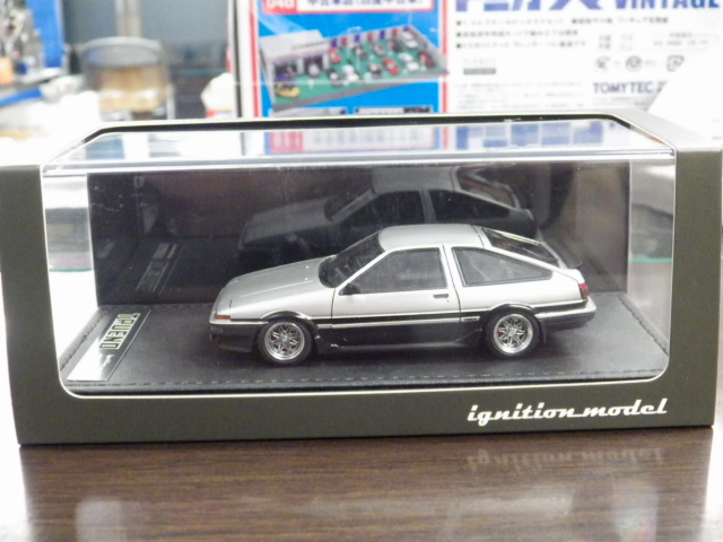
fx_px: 1044
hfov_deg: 38.2
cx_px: 362
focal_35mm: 50
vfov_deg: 29.1
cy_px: 271
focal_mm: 9
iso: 1600
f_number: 3.8
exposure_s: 1/25
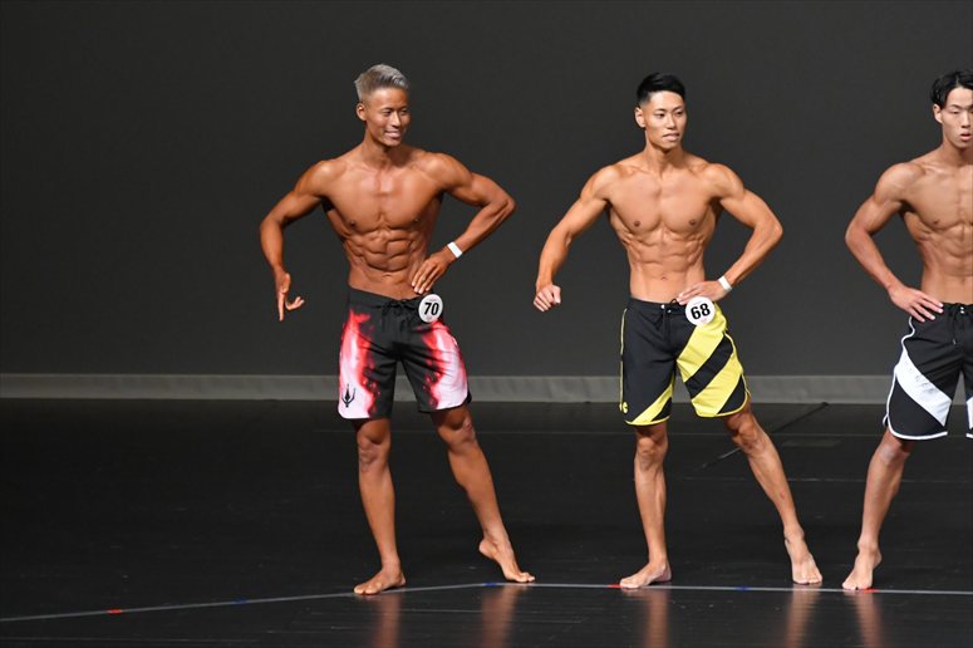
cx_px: 486
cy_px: 324
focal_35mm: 300
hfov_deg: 6.9
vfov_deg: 4.6
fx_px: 8104
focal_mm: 200
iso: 4000
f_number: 5.6
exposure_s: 1/400
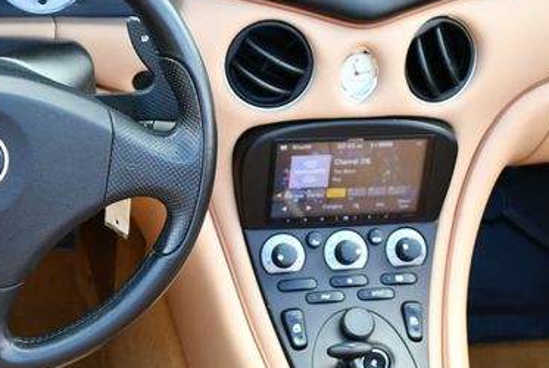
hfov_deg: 27.7
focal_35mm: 72
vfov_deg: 19.0
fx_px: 1100
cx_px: 144
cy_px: 181
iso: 500
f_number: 3.8
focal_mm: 21
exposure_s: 1/250
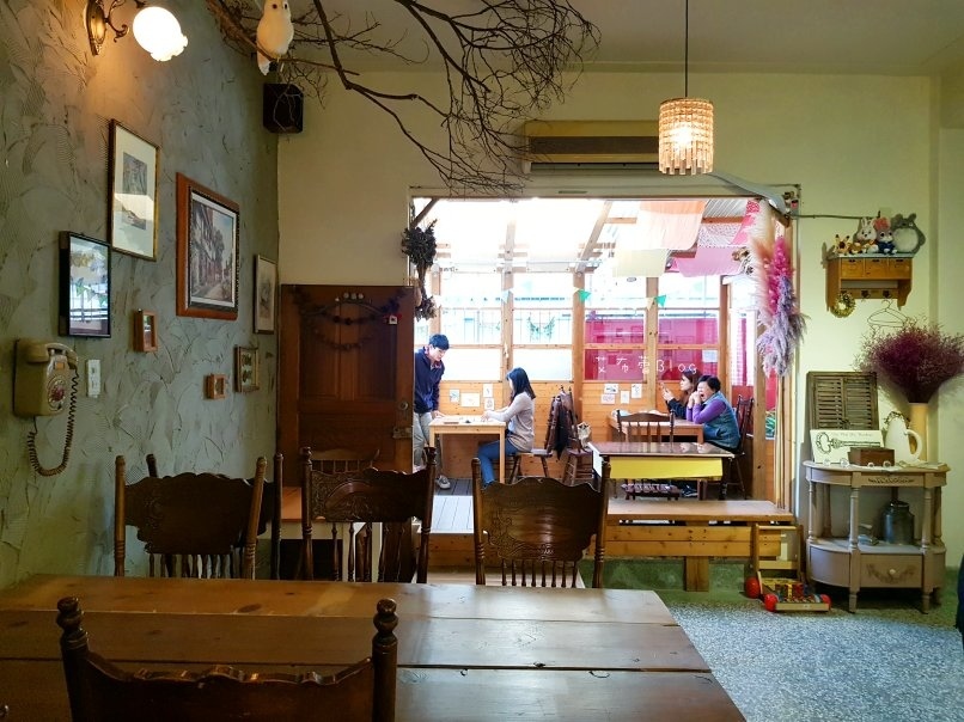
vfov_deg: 53.0
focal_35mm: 26
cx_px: 482
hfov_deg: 67.3
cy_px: 361
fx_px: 724
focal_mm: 4.3
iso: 200
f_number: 1.7
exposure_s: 1/60
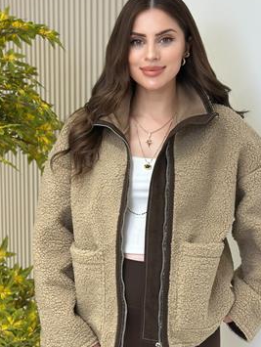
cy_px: 201
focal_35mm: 72
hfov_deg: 20.4
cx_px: 99
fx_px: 723
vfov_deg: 27.0
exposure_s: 1/100
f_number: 1.78
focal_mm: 6.86
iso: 64
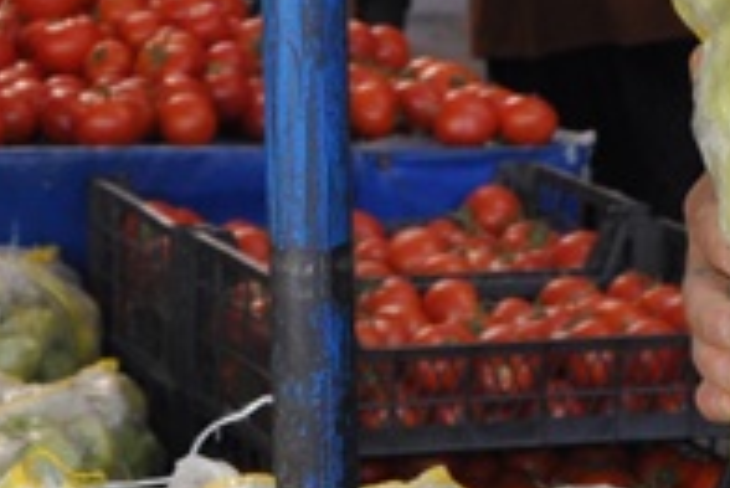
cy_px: 48
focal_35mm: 209
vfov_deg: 6.6
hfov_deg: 9.8
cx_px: 767
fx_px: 4241
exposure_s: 1/125
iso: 400
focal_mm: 20
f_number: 3.5
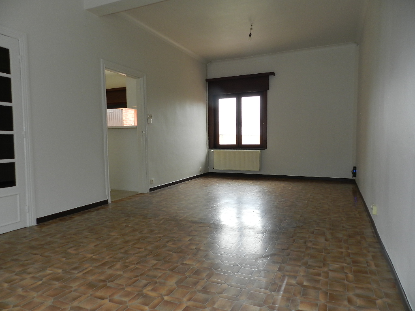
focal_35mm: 23
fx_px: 276
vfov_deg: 58.9
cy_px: 156
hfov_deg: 73.9
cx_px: 208
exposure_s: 1/30
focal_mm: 4
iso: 160
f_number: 3.4
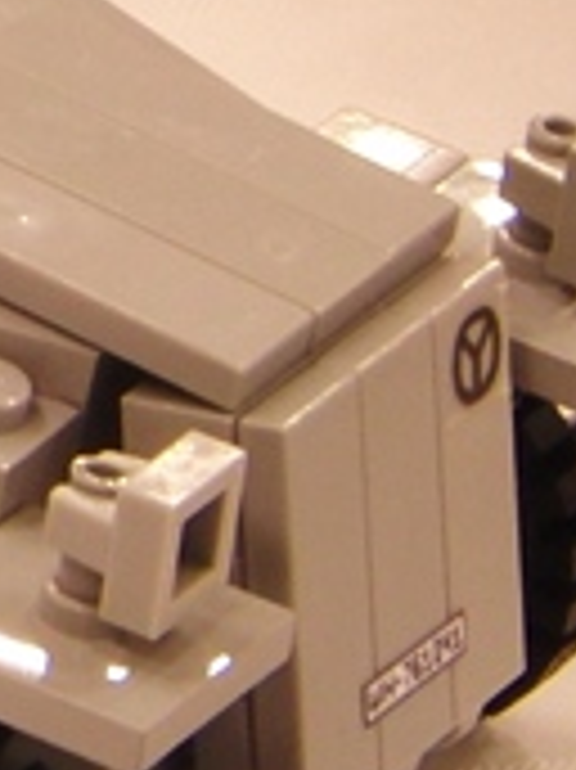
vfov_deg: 3.6
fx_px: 12173
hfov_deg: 2.7
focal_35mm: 548
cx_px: -1053
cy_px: -131
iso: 100
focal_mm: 20.8
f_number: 7.4
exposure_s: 1/3.33
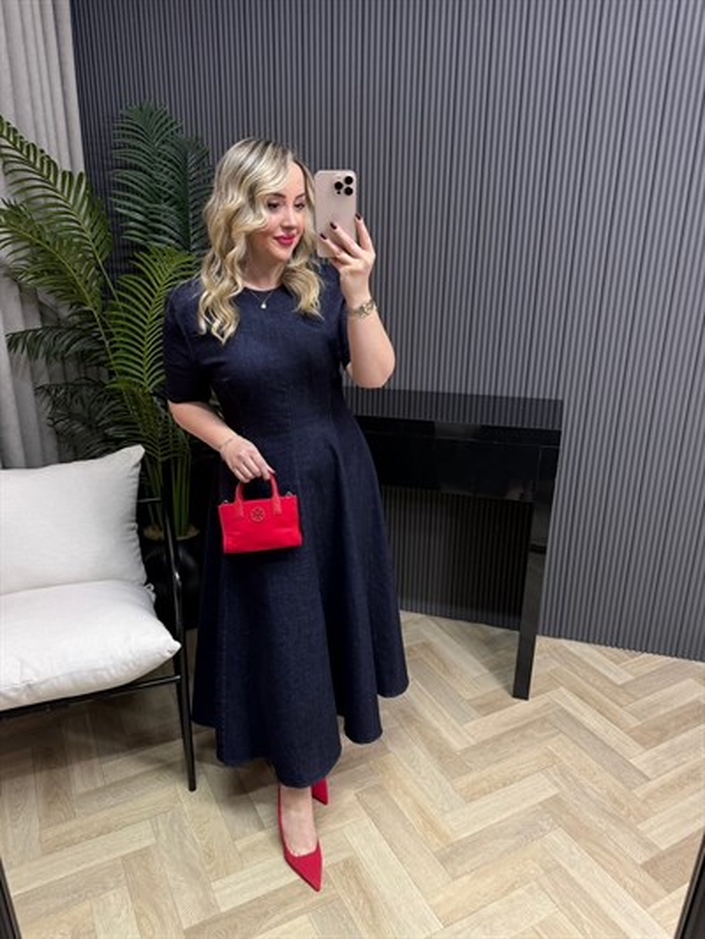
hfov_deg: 56.8
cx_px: 352
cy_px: 470
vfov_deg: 71.6
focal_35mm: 24
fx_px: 651
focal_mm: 6.76
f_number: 1.78
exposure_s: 1/50
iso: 200
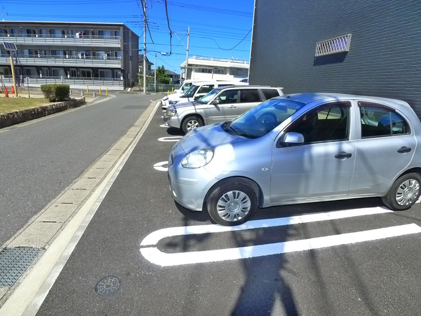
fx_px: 292
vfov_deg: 56.8
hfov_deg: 71.6
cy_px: 158
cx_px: 210
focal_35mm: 24
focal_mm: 5.1
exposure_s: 1/640
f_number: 4
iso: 400
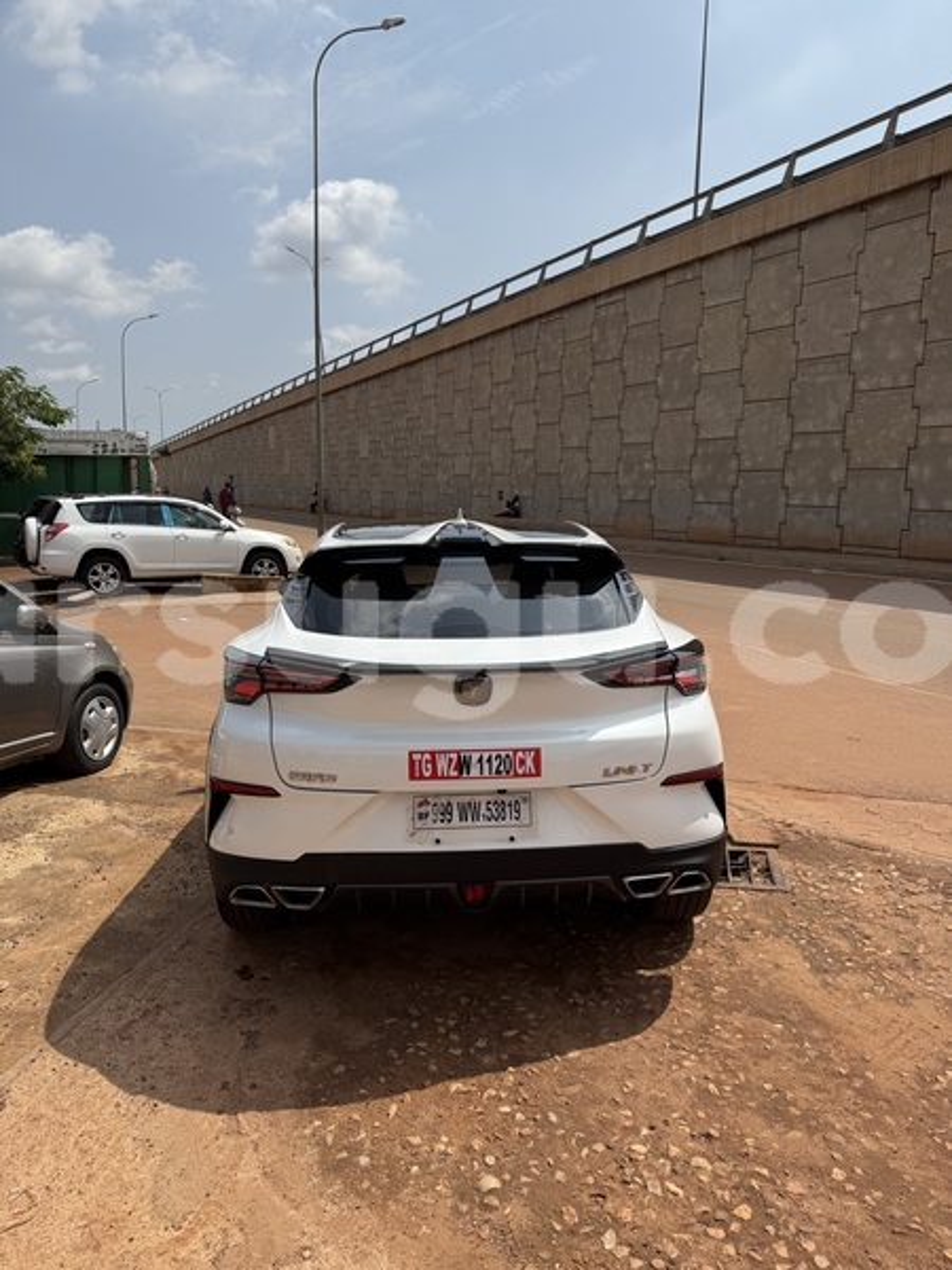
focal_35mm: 24
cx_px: 476
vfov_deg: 71.6
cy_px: 635
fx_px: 880
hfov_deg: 56.8
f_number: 1.78
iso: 80
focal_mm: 6.76
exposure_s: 1/6711
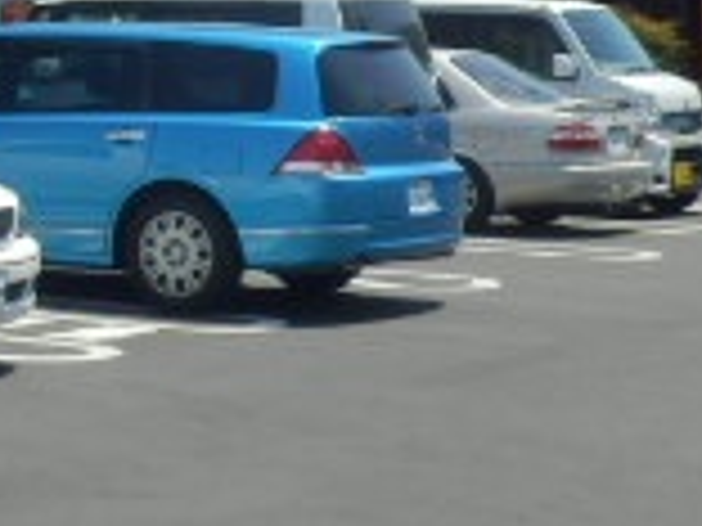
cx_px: -346
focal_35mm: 172
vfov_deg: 8.4
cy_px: -256
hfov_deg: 11.1
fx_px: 3488
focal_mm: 7.4
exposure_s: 1/800
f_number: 4
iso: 80
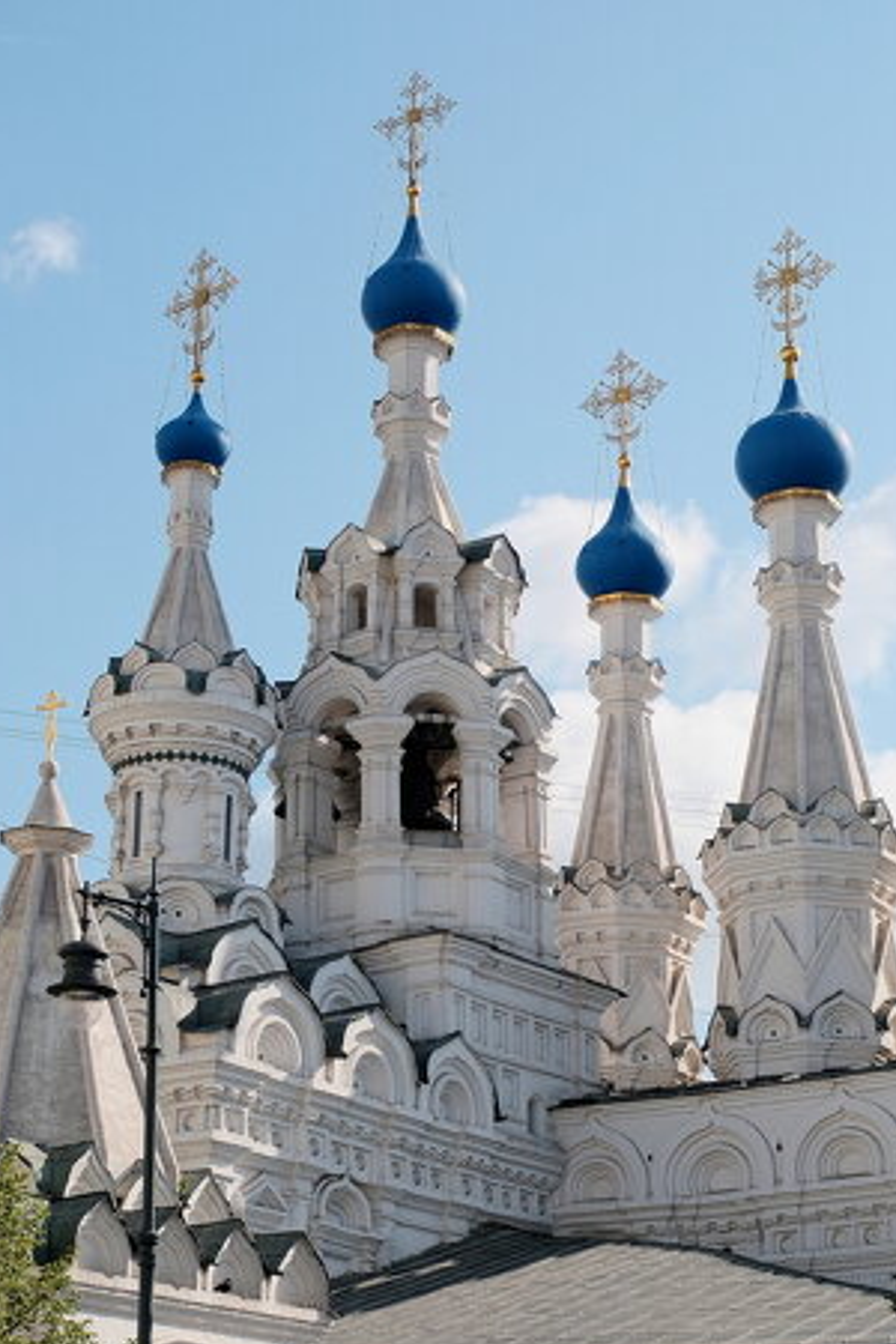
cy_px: 883
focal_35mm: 73
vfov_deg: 27.6
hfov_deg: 18.7
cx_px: 521
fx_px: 2725
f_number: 5.6
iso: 640
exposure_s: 1/1400
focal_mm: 27
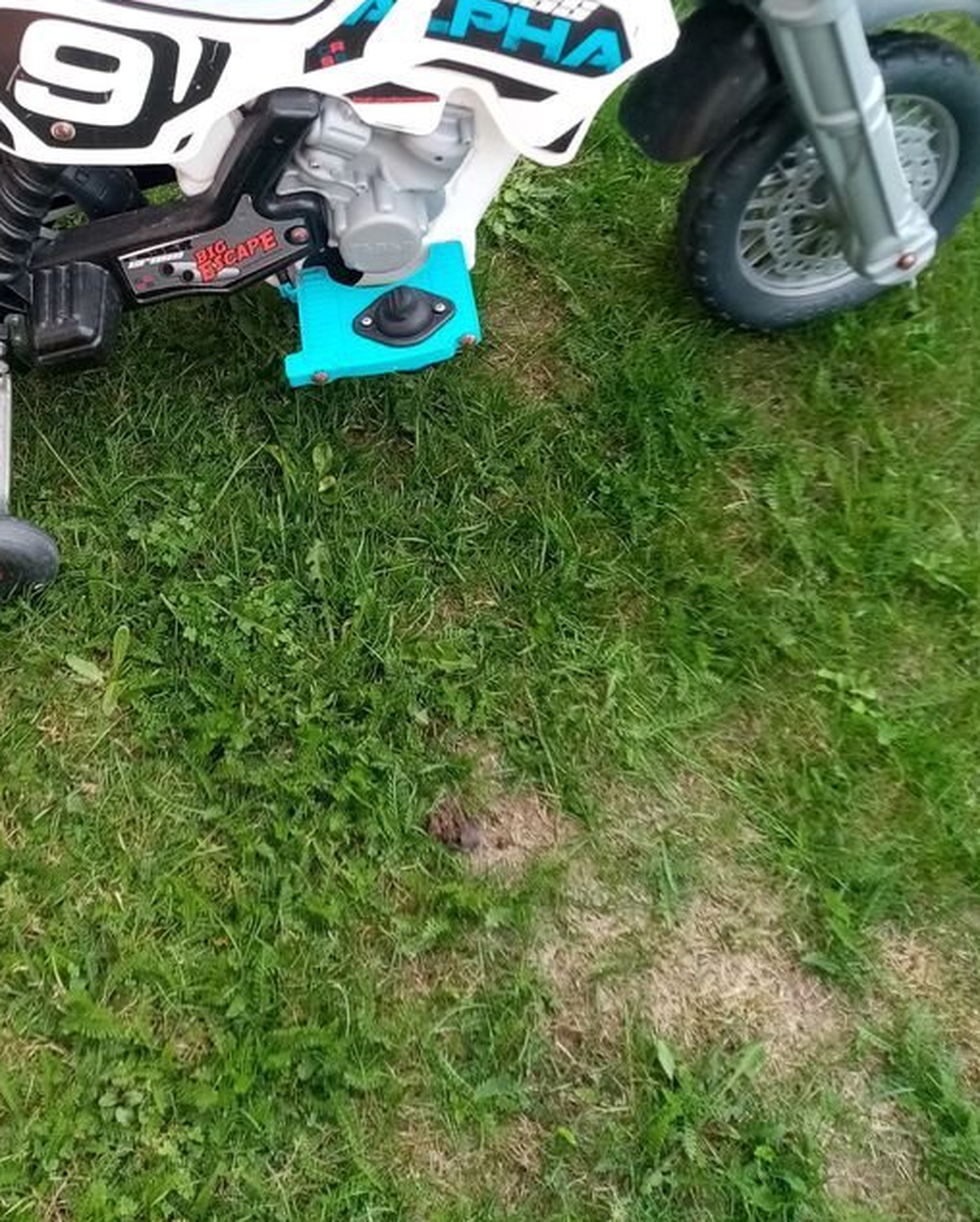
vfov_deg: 44.2
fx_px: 1449
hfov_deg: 36.9
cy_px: 297
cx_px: 305
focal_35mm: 40
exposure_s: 1/120
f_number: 1.8
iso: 129
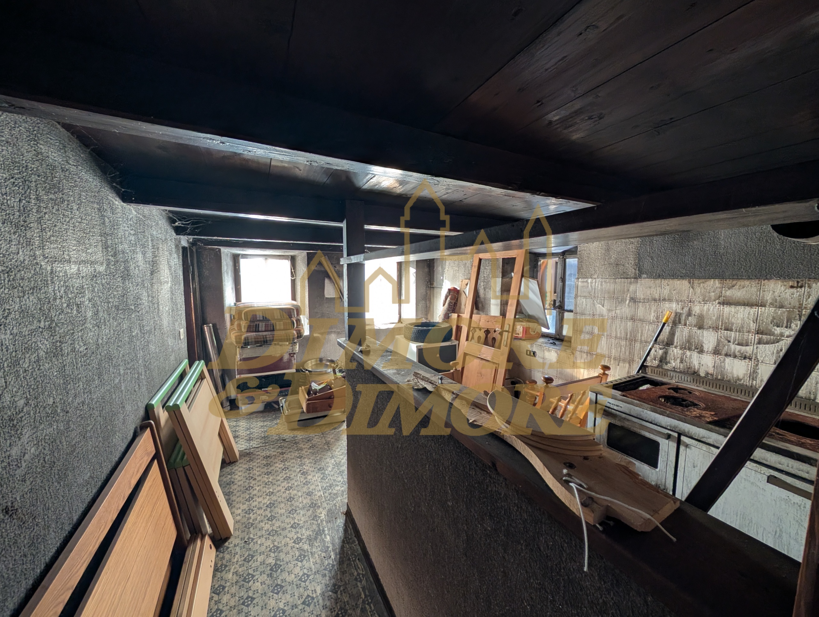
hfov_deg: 110.5
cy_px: 308
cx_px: 410
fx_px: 284
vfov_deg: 94.6
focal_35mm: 12
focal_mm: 2.02
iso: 59
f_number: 1.7
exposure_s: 1/29.5
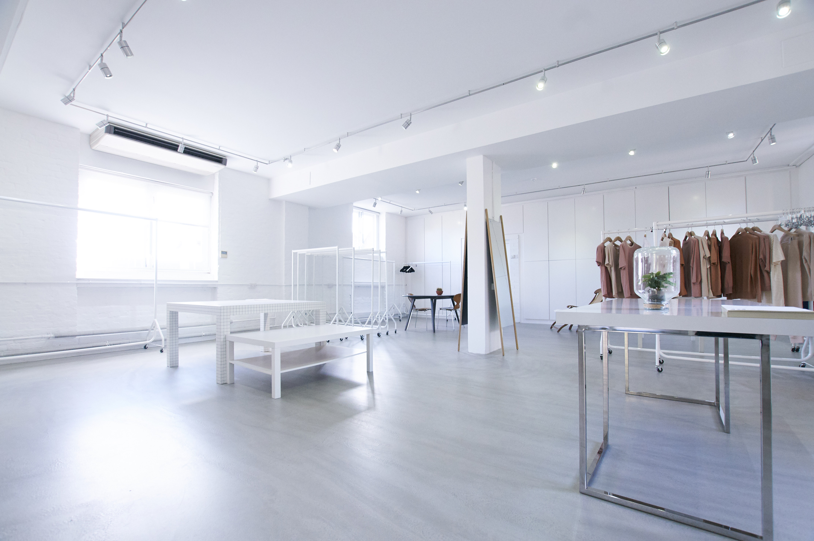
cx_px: 407
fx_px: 339
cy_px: 270
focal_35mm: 15
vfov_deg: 77.2
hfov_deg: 100.5
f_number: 5.6
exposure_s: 1/60
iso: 400
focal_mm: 10
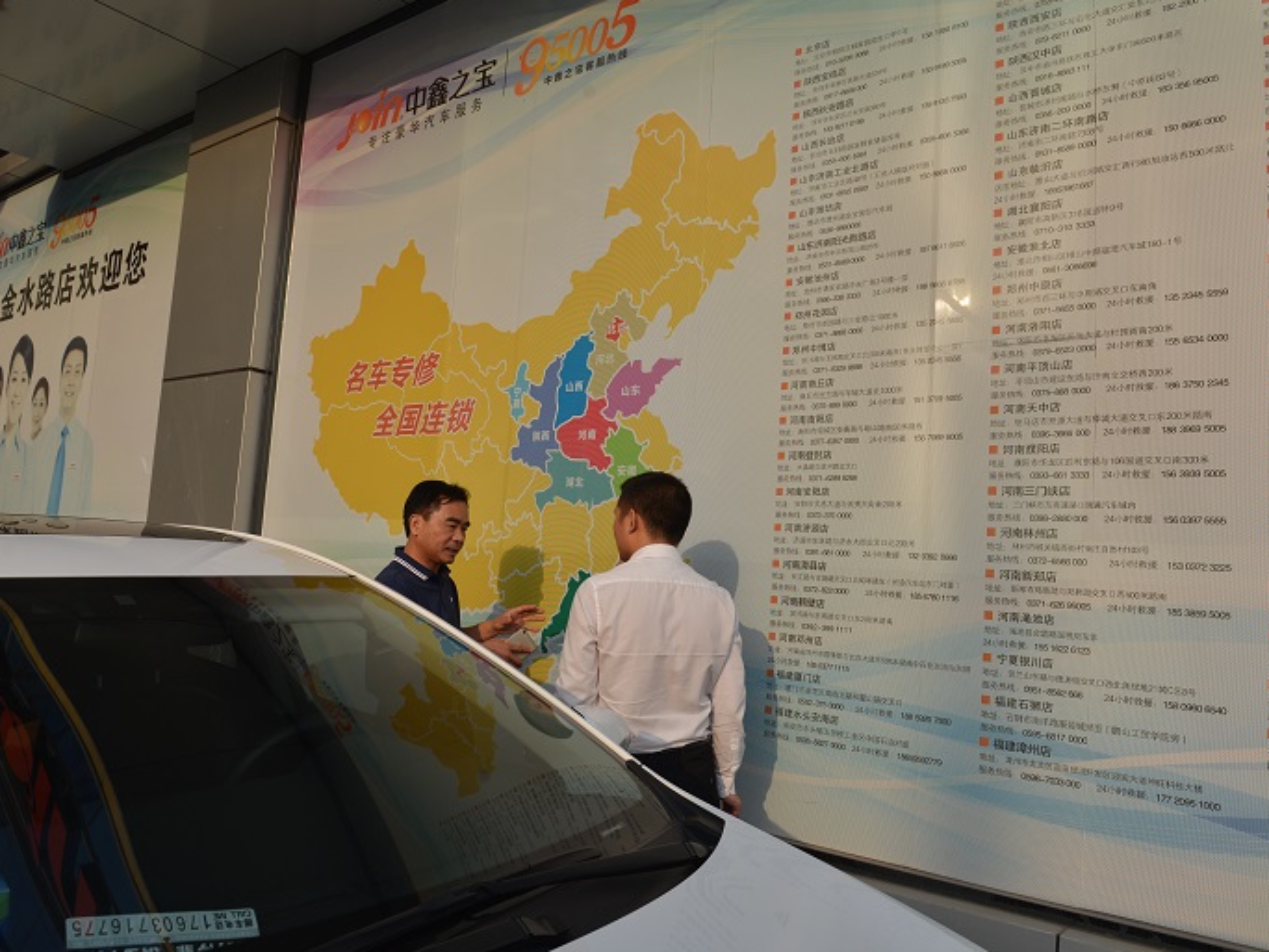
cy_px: 484
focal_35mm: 27
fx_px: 990
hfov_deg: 65.1
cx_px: 566
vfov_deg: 51.4
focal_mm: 24
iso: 100
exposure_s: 1/250
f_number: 8
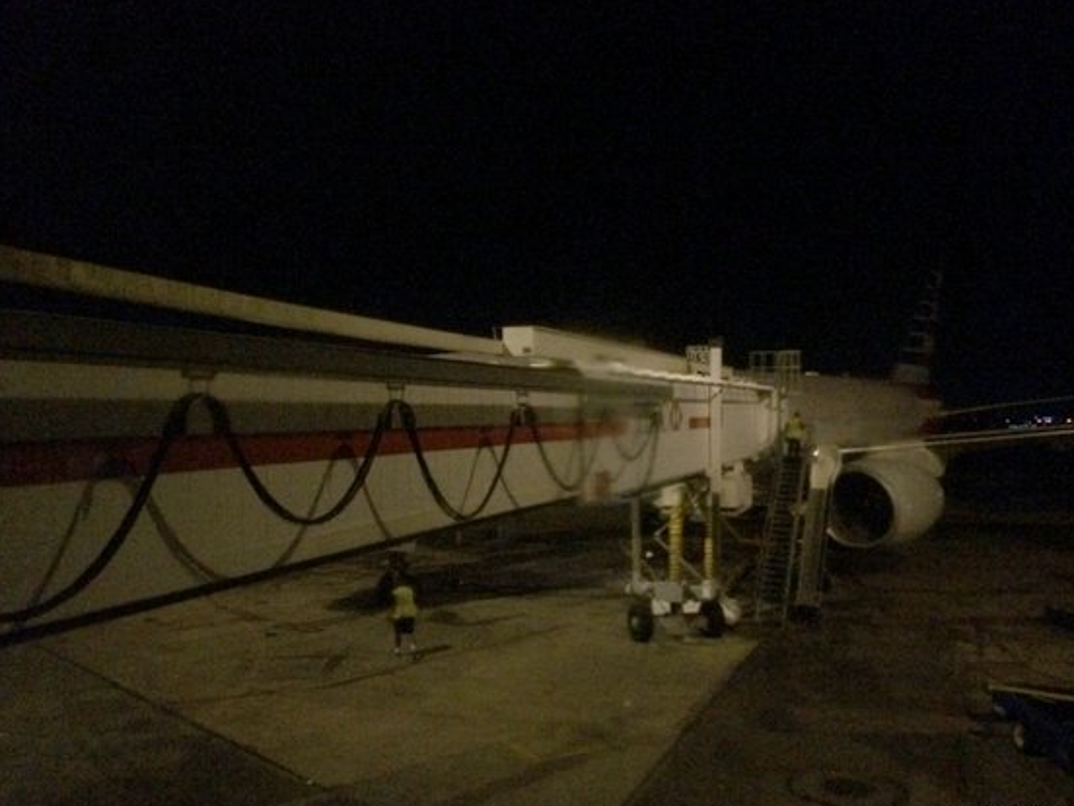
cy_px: 423
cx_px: 570
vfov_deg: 45.4
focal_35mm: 31
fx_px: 962
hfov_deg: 58.3
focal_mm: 4.15
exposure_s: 1/15
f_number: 2.2
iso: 2000
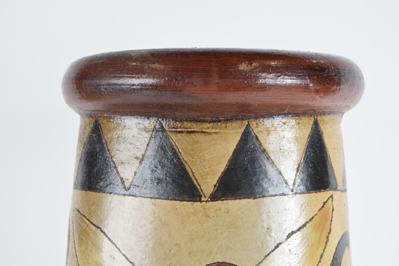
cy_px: 133
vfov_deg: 16.6
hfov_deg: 24.6
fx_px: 915
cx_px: 200
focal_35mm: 82
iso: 800
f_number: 8
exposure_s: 1/125
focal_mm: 55
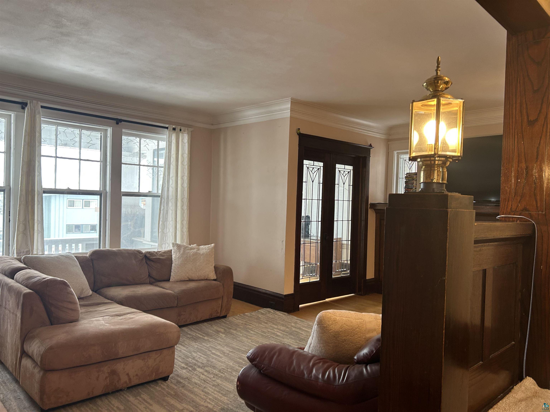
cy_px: 206
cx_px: 275
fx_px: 413
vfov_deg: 53.1
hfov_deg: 67.3
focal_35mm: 26
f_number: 1.5
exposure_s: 1/60
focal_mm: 5.7
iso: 100
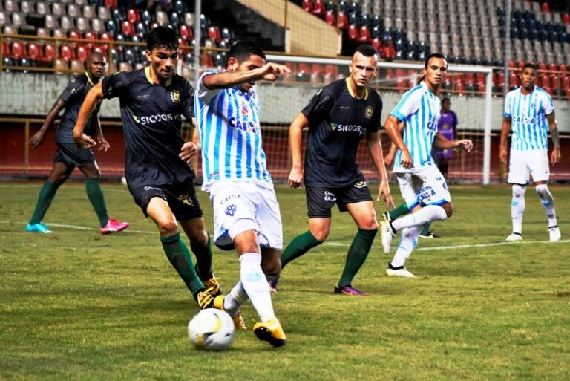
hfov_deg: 13.7
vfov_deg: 9.2
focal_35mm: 150
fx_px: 2376
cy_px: 190
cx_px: 285
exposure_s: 1/320
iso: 4000
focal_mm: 100
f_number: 5
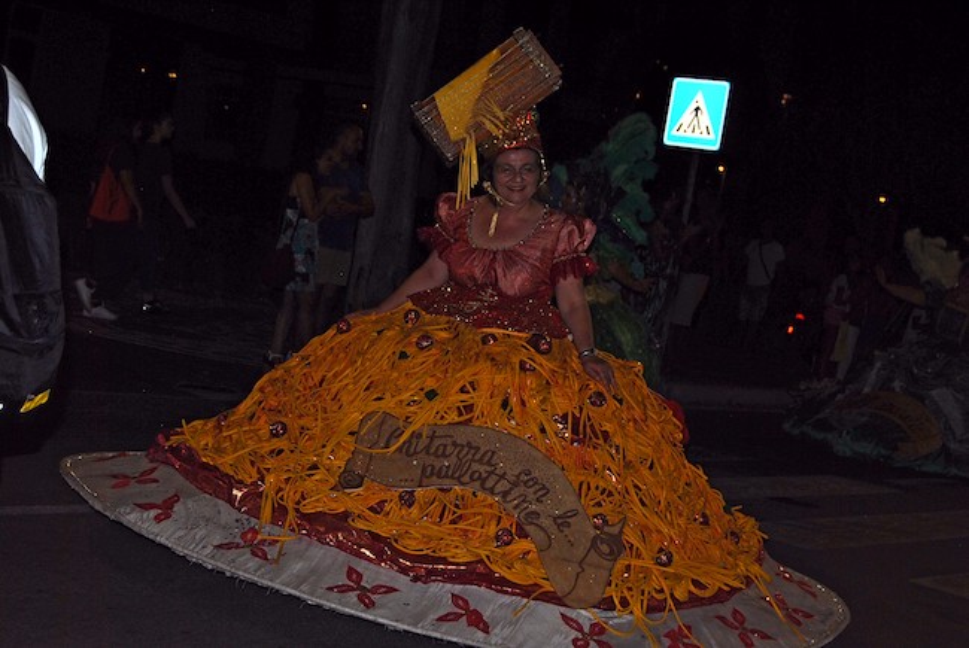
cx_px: 484
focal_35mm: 68
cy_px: 324
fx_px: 1819
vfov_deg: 20.2
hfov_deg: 29.8
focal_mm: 45
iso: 200
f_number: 5.3
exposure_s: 1/60
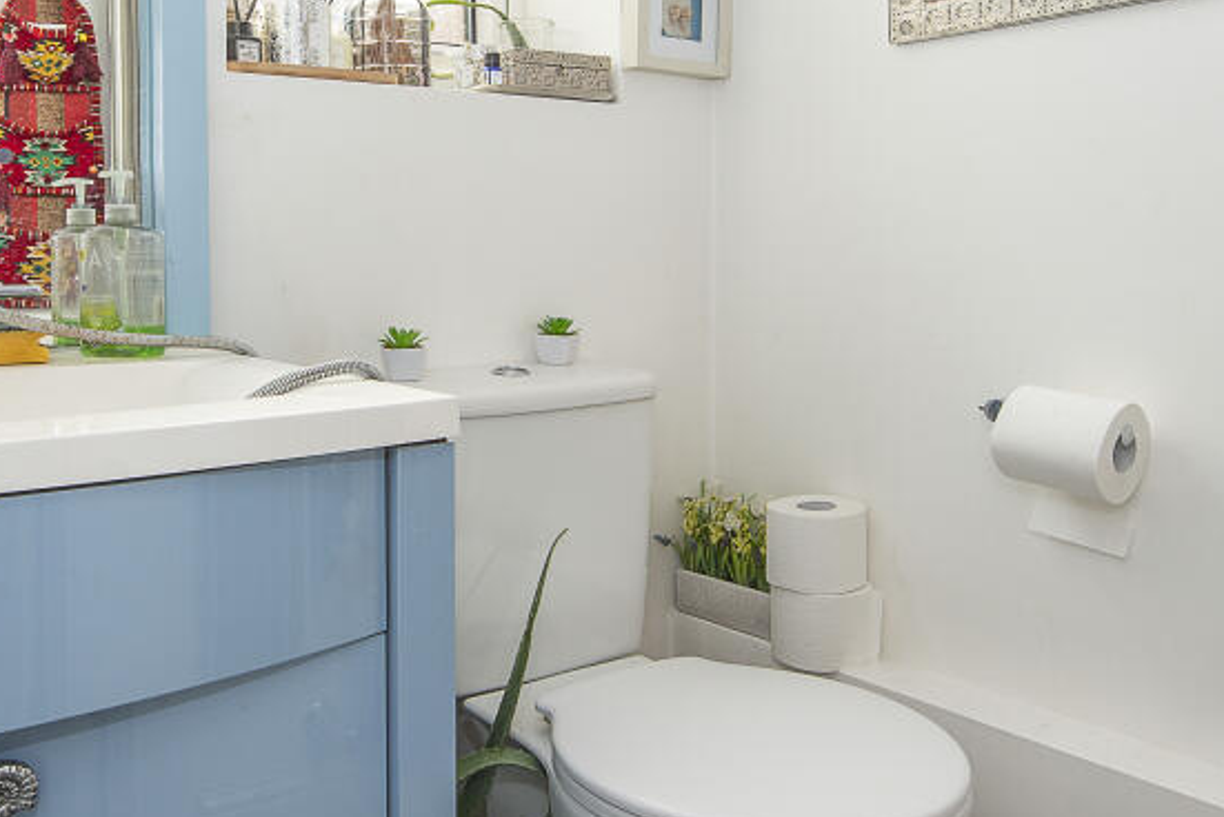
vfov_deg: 48.0
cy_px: 222
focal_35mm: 26
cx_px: 591
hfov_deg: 69.3
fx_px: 884
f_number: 8
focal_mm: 14
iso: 400
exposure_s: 1/40
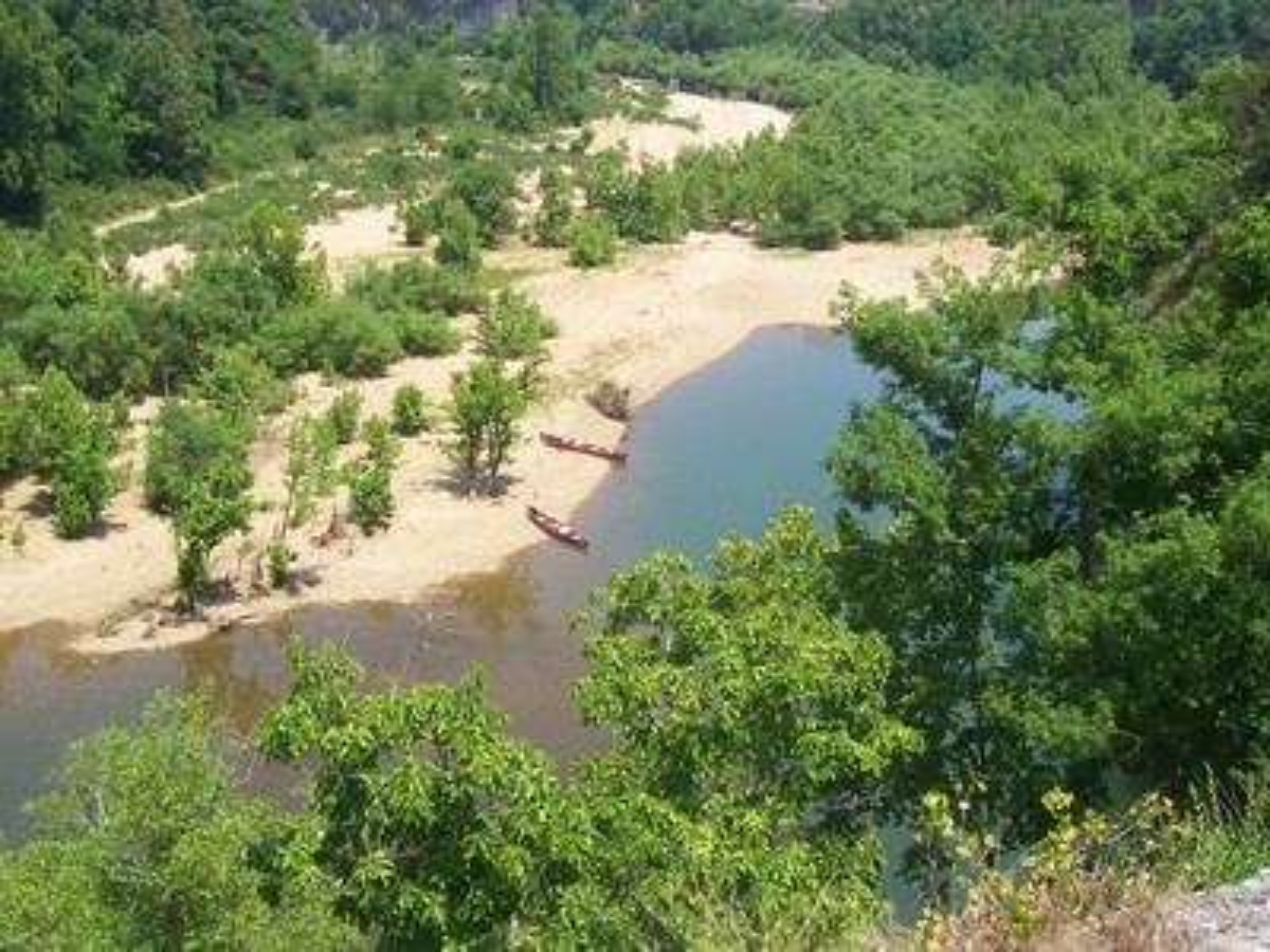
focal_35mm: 42
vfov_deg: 34.3
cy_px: 476
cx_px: 635
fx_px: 1541
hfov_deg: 44.8
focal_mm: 7
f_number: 5.6
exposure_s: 1/250
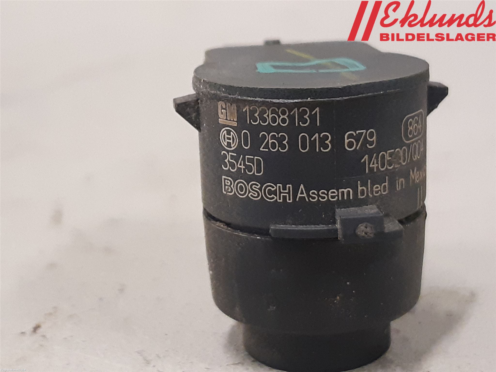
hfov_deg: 67.3
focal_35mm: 26
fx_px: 373
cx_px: 248
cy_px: 186
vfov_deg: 53.1
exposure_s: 1/60
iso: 250
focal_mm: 3.93
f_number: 1.7
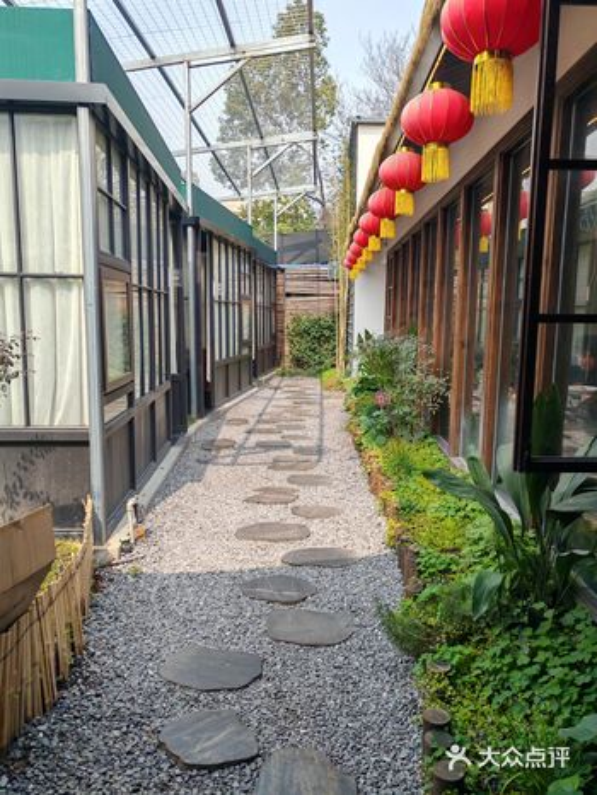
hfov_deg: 51.4
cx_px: 298
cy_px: 398
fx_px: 620
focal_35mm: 27
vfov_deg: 65.3
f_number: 1.95
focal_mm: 5.52
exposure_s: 1/1250
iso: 50
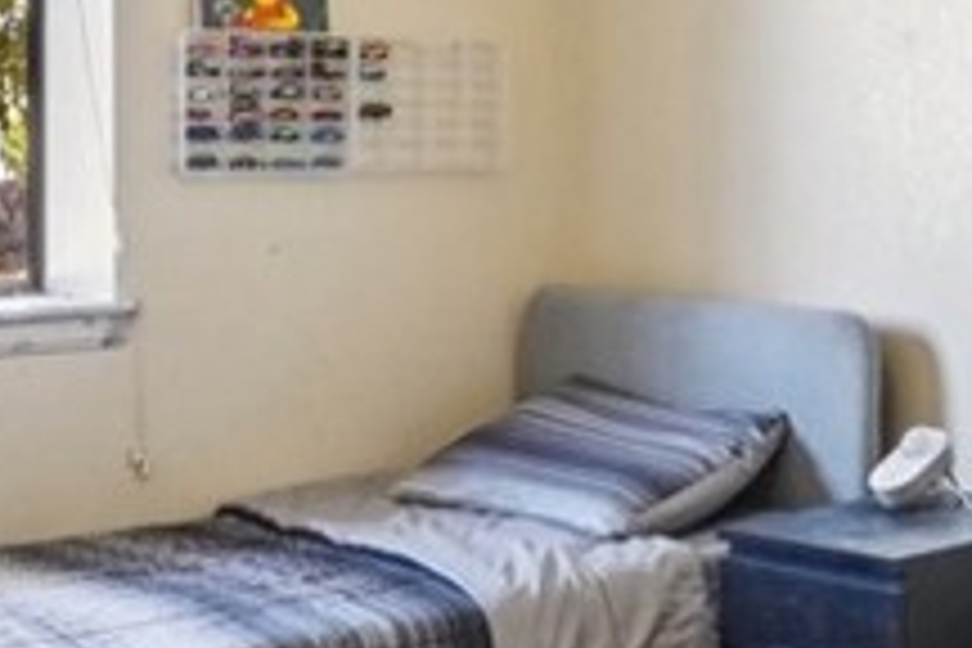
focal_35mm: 76
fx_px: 2052
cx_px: 1120
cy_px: 86
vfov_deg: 17.7
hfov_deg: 24.5
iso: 3200
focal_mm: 16
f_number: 16
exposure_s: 1/20
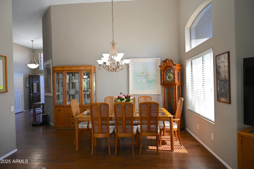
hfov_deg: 73.8
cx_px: 127
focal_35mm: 24
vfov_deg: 53.1
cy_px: 84
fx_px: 169
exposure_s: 1/100
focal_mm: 24
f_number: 5
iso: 800
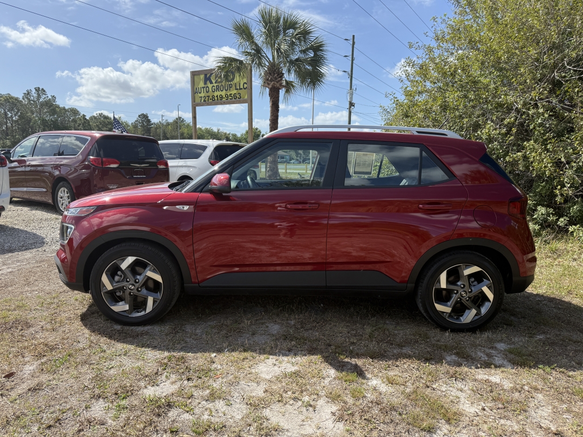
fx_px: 404
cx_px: 292
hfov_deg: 71.6
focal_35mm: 24
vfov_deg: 56.8
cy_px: 218
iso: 100
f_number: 1.78
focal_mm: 6.76
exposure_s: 1/3953
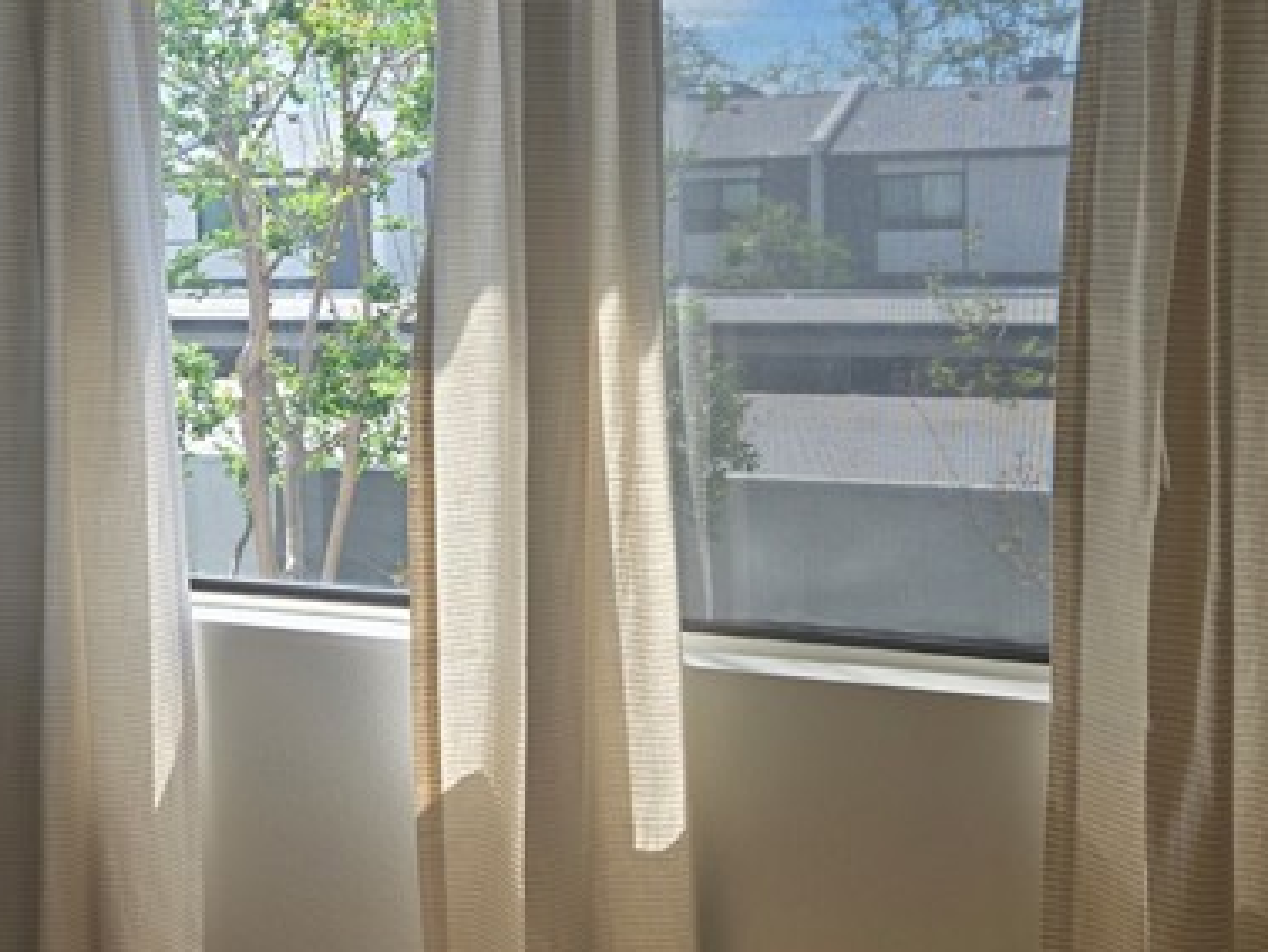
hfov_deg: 47.8
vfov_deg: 36.5
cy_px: 336
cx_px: 609
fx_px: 1429
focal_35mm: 39
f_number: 1.8
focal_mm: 5.4
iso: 25
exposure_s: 1/488
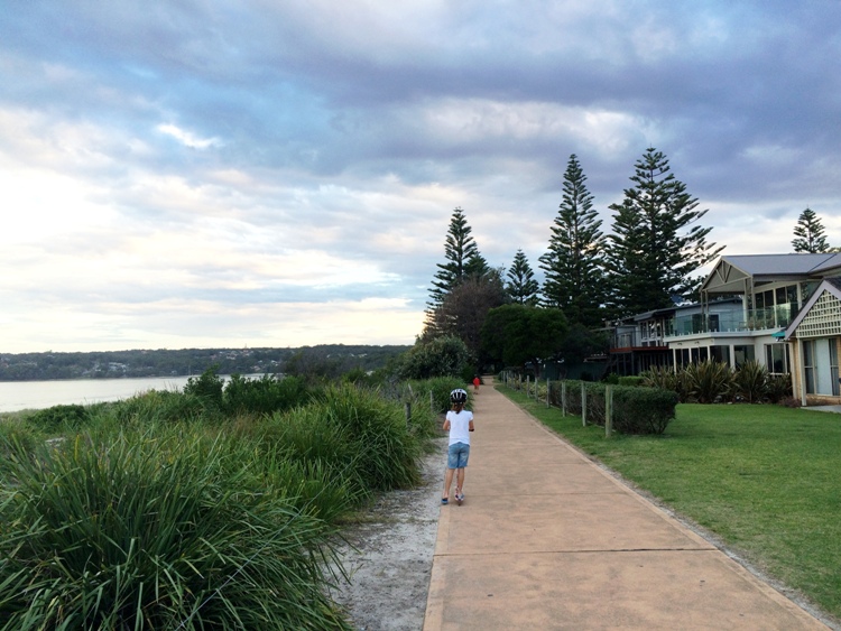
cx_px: 420
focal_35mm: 29
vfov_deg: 48.3
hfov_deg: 61.6
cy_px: 316
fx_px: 705
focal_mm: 4.15
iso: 32
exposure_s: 1/158
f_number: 2.2
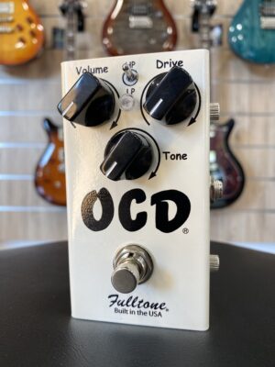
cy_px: 184
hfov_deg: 53.1
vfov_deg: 67.3
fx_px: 275
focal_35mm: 26
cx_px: 138
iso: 80
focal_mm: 4.25
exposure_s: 1/100
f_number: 1.8
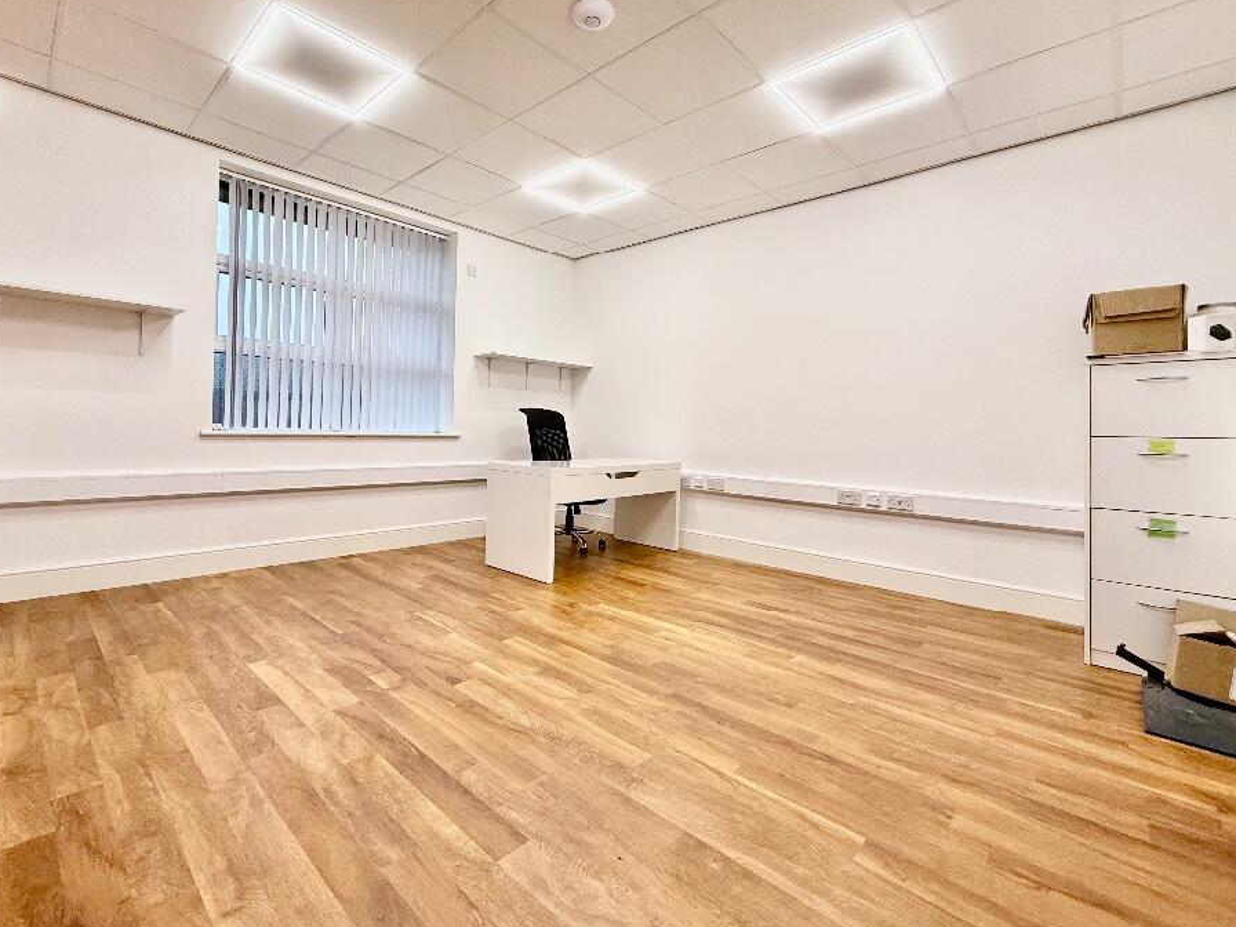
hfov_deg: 94.4
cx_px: 577
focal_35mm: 16
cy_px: 423
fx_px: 571
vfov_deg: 77.9
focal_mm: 2.22
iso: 100
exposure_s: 1/100
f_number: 2.2
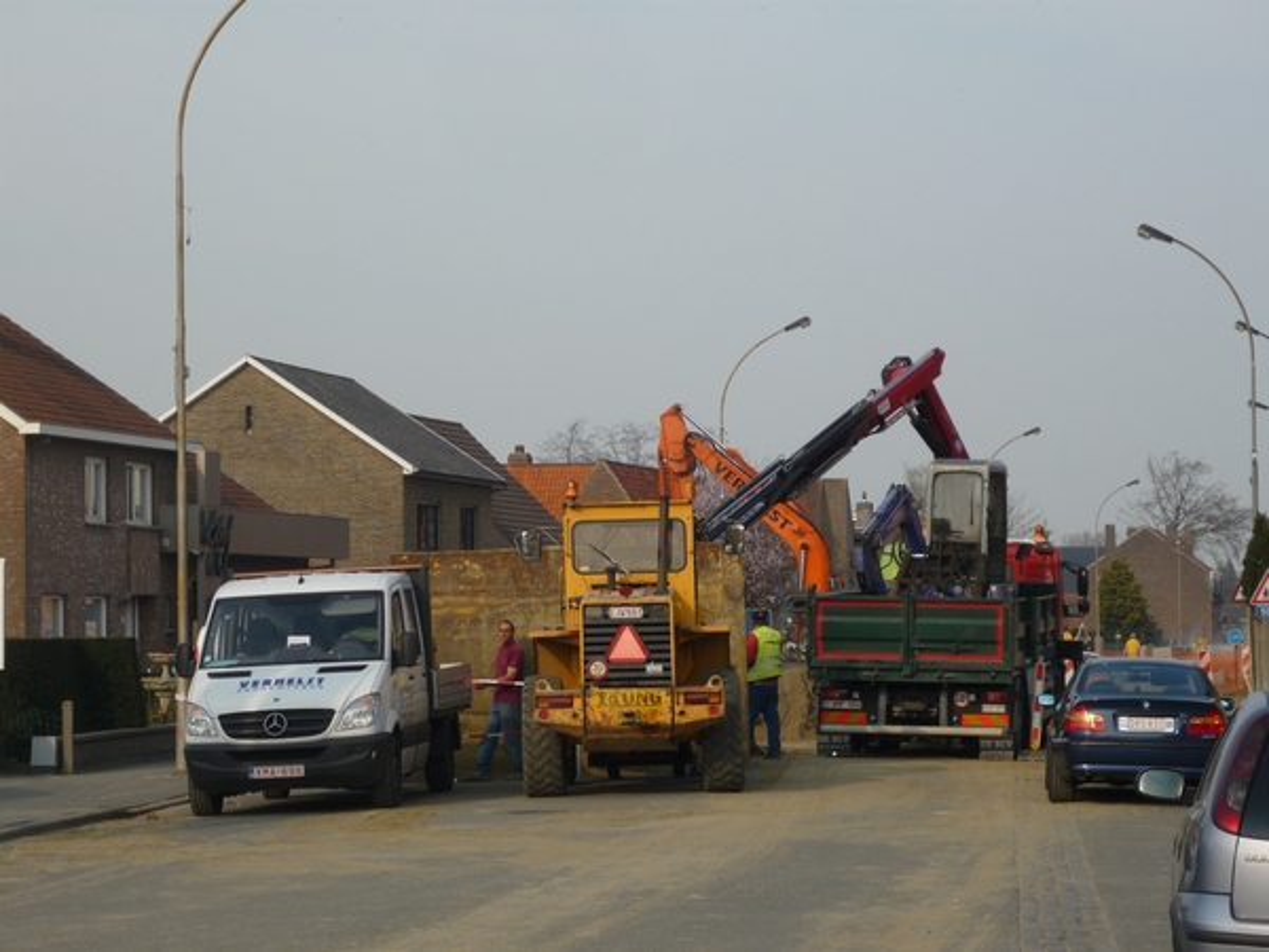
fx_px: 3666
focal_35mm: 100
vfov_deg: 14.8
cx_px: 634
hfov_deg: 19.6
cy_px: 476
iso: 100
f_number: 5.1
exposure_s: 1/400
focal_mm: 16.5
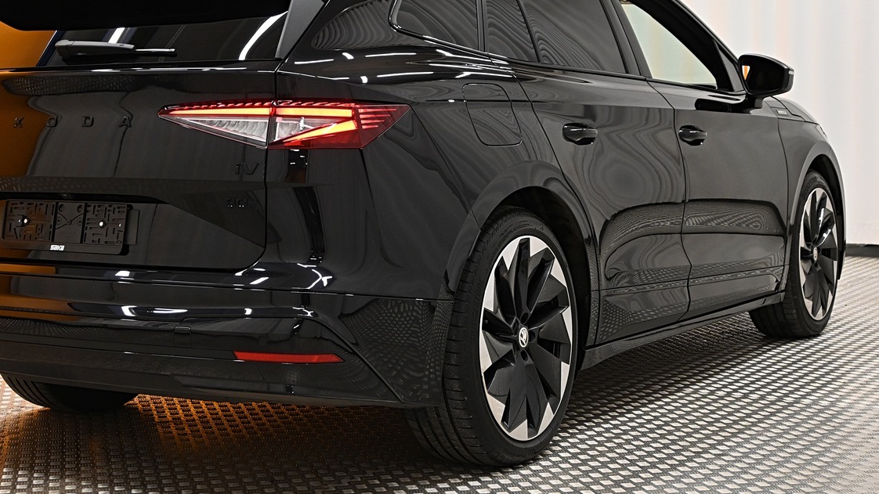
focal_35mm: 62
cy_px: 166
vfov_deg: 19.2
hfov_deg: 33.5
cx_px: 340
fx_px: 1454
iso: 640
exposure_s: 1/80
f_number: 4.5
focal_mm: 27.5
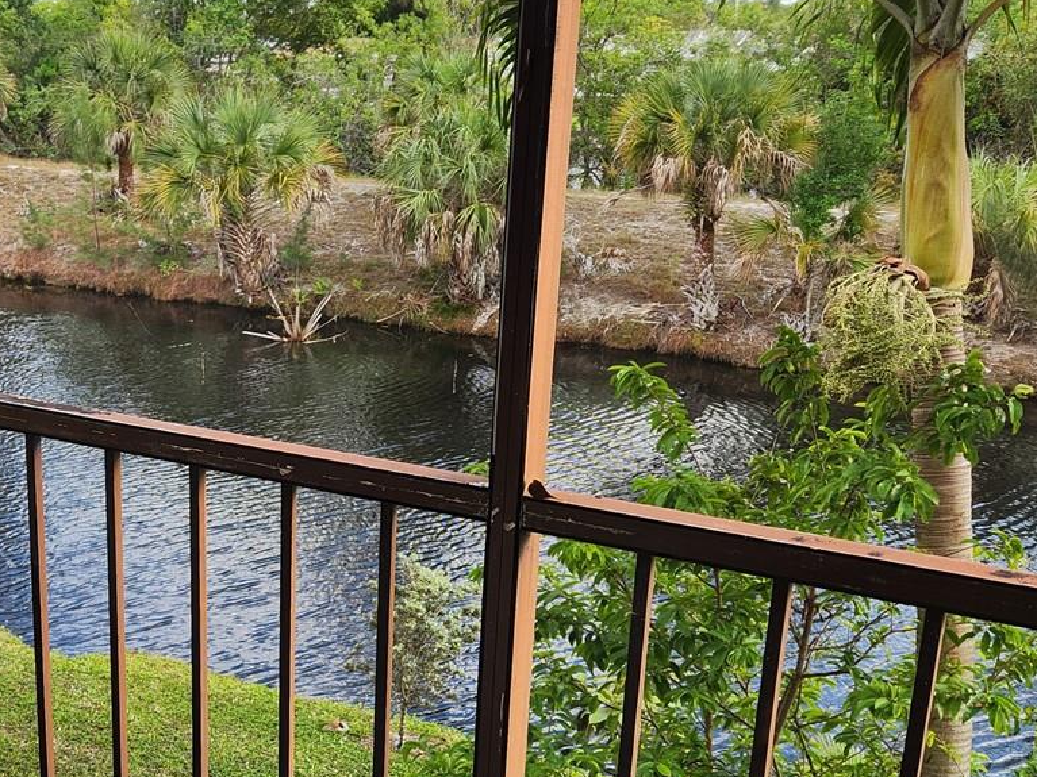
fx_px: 1438
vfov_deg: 30.1
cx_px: 204
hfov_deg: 38.2
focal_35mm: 48
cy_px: 503
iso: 20
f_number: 1.8
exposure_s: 1/180
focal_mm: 5.4
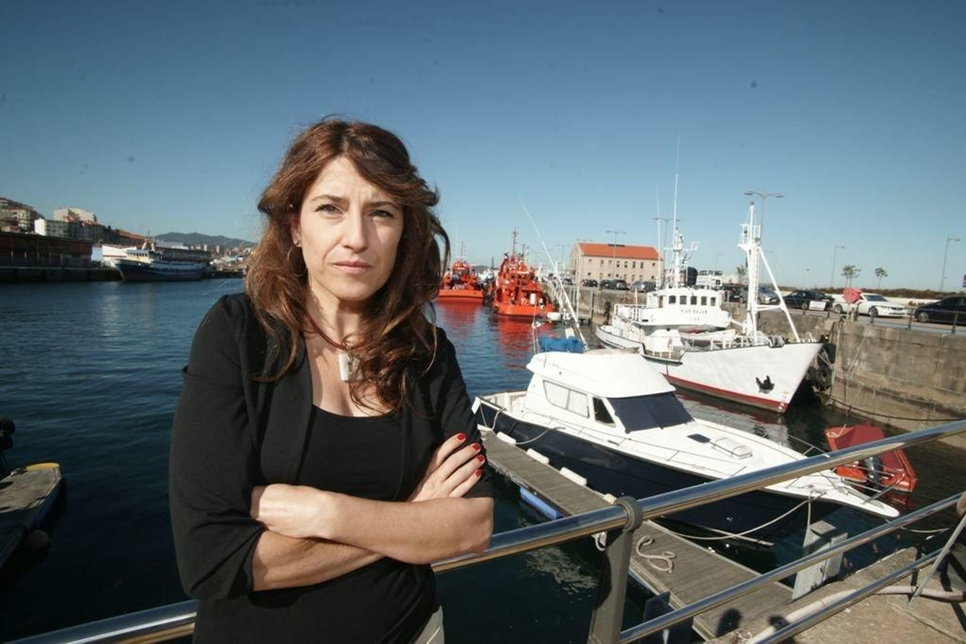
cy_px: 322
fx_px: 483
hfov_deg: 90.0
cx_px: 483
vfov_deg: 67.4
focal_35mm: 18
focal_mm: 18
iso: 400
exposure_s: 1/250
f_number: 16
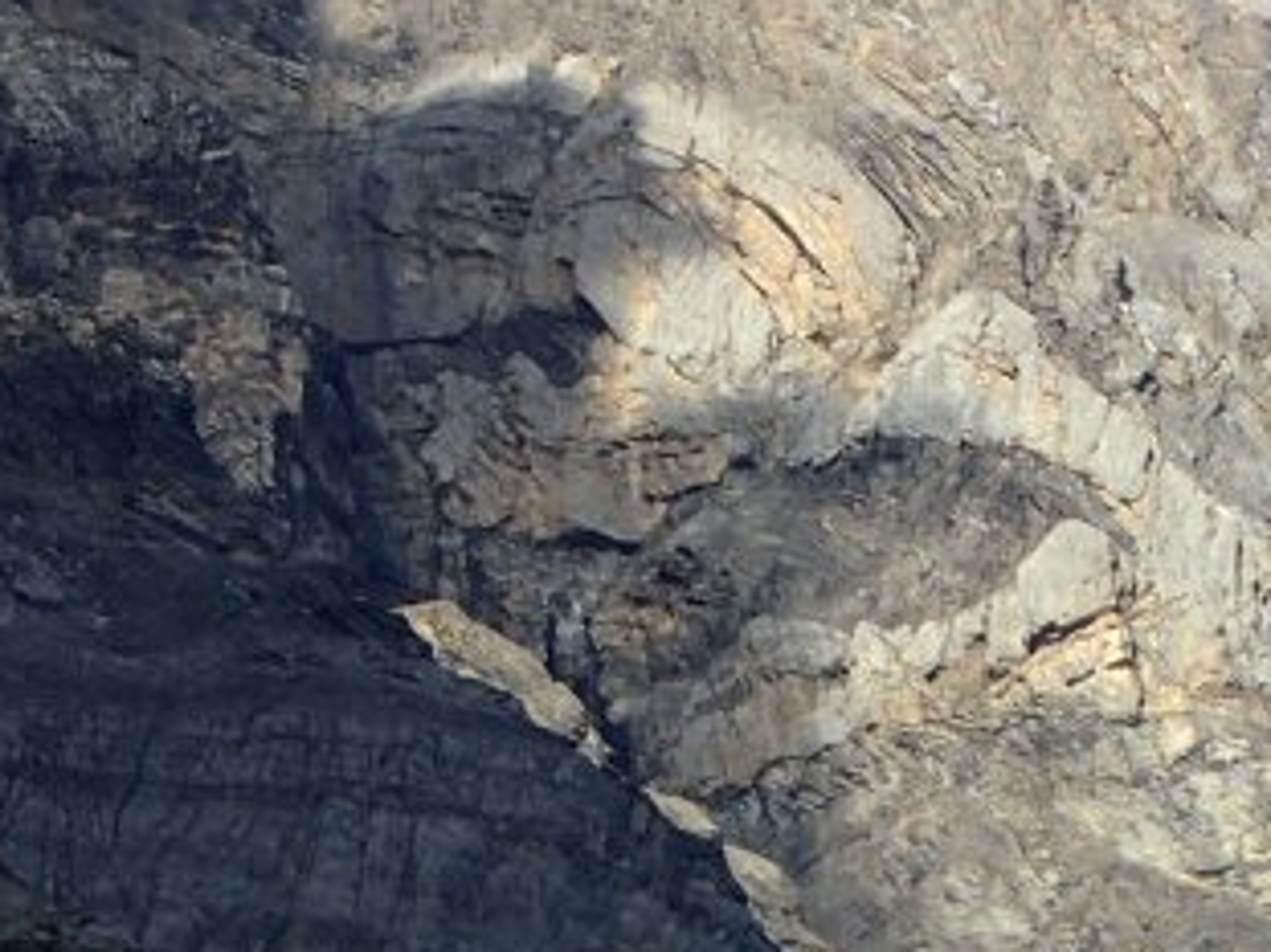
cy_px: 184
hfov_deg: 6.1
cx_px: 1676
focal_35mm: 322
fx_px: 11818
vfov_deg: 4.6
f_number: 6.3
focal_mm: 18
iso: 100
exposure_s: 1/250
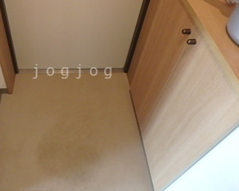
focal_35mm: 33
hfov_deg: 52.9
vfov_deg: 44.2
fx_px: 233
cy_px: 71
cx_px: 74
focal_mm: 3.7
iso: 800
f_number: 3.5
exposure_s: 1/20
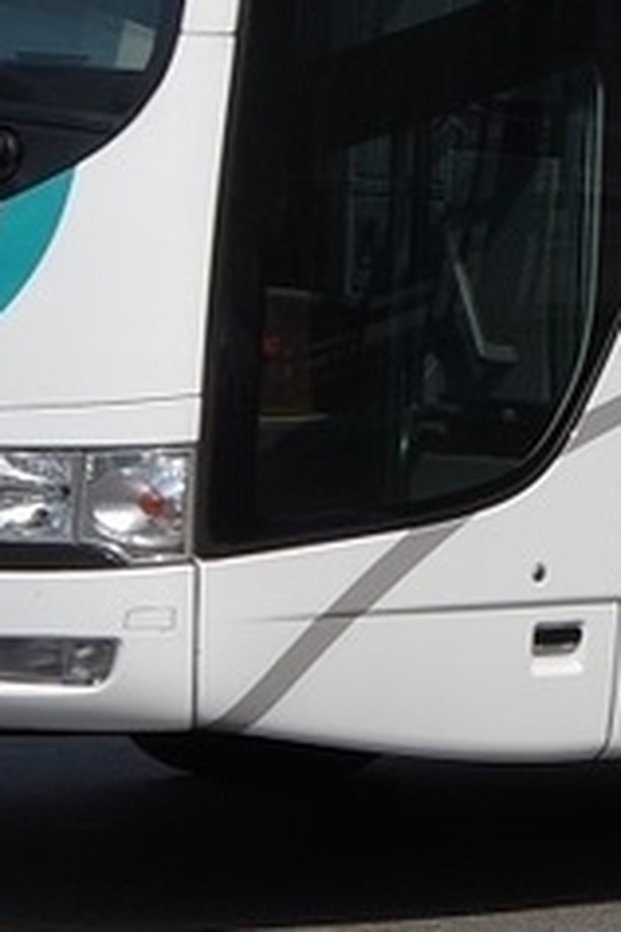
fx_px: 7865
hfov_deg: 4.4
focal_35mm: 304
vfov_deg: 6.8
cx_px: 1332
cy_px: -18
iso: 100
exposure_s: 1/250
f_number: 10
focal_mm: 40
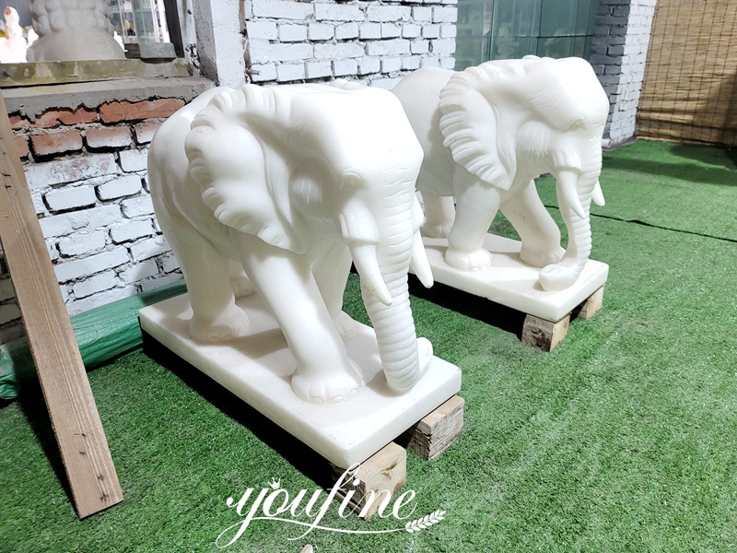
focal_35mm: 25
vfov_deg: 54.9
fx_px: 532
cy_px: 276
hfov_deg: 69.4
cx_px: 368
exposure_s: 1/100
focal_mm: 7
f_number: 1.8
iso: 160
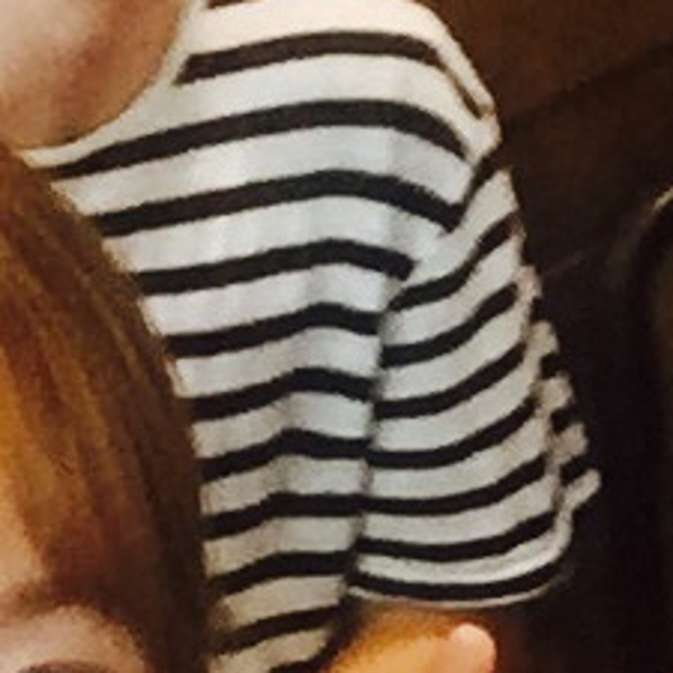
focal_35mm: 156
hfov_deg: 10.8
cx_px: 981
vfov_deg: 11.2
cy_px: 260
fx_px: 3431
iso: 320
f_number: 2.2
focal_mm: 2.65
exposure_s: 1/30
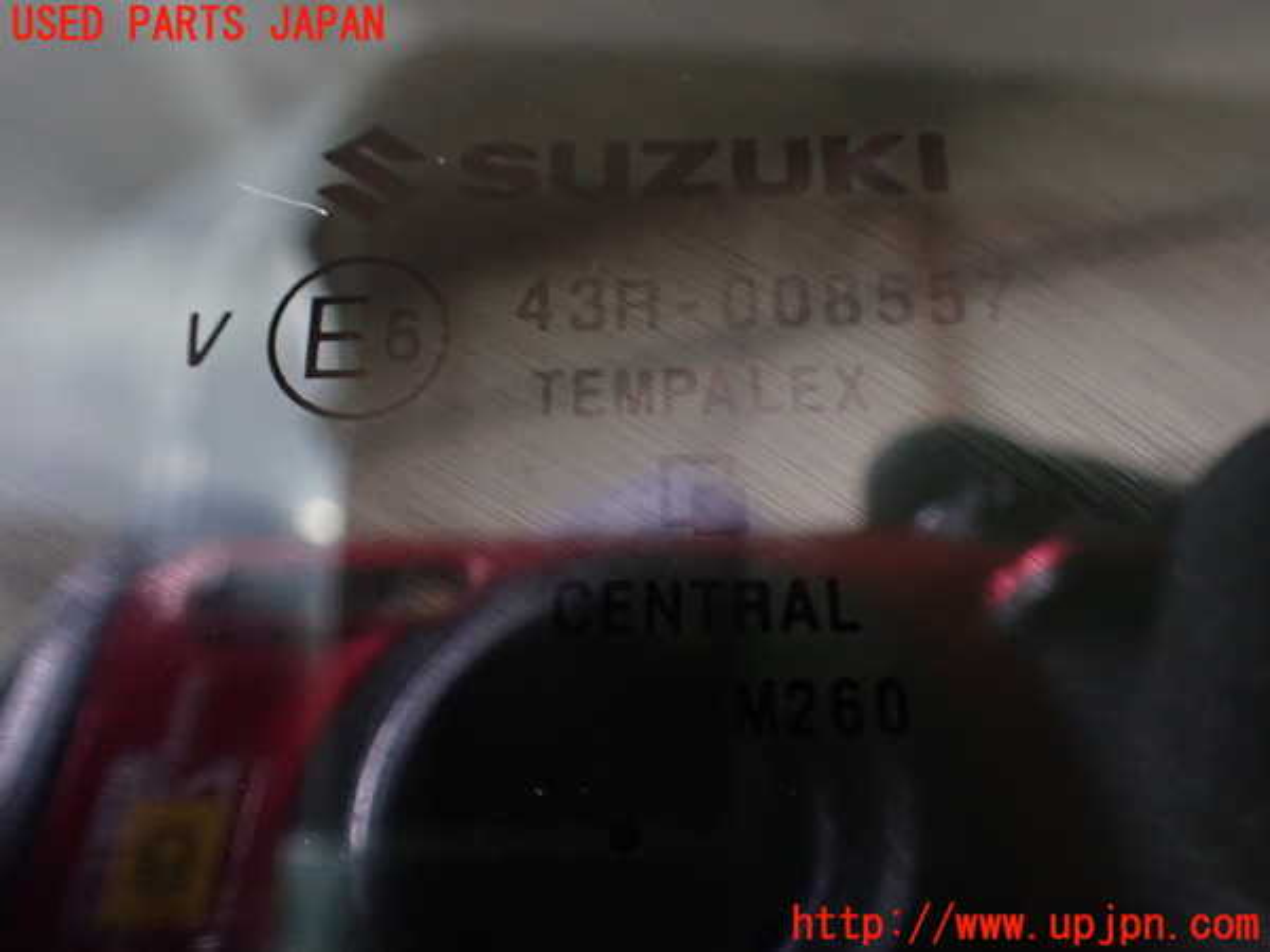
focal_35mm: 30
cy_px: 476
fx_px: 1101
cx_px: 635
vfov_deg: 46.8
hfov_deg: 60.0
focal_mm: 5.4
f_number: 2.3
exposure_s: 1/50
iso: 800
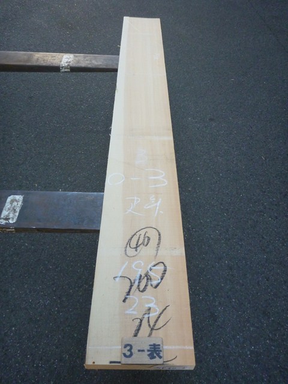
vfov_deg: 63.4
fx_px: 311
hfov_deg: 49.7
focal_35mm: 28
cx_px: 144
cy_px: 192
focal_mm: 4.9
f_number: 3.3
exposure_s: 1/250
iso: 400
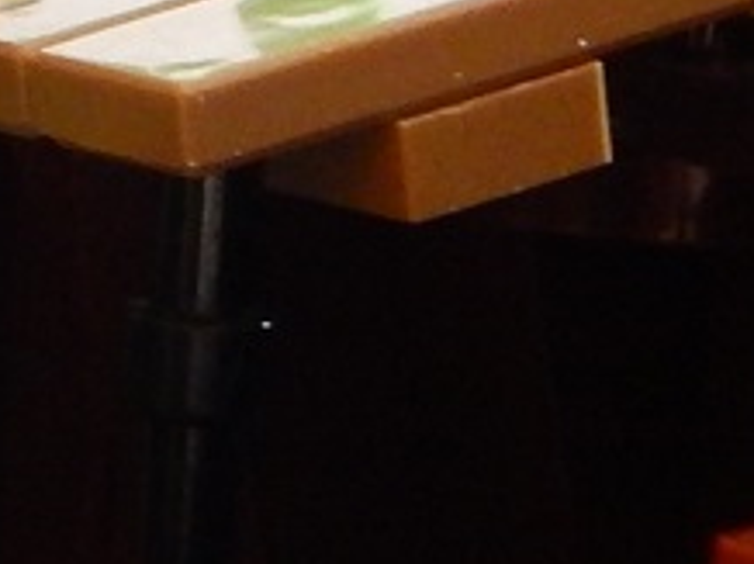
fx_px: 9748
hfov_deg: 4.2
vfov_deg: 3.3
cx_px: -1754
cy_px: 156
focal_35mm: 448
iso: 400
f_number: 4
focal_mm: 10.9
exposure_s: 1/2.5
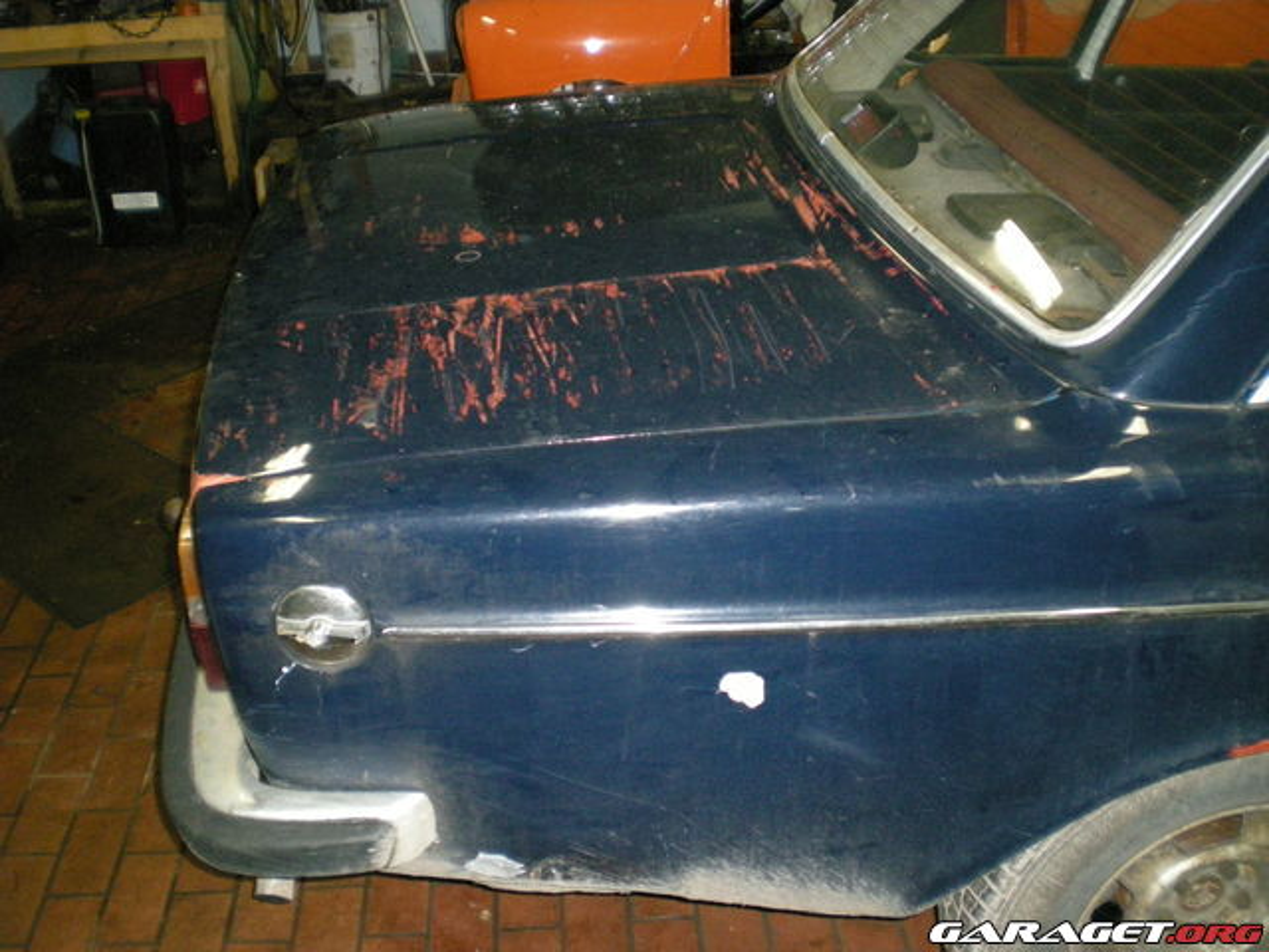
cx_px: 634
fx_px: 1393
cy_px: 476
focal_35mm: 38
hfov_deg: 49.0
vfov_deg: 37.7
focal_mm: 6.3
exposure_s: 1/60
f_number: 3.1
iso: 406
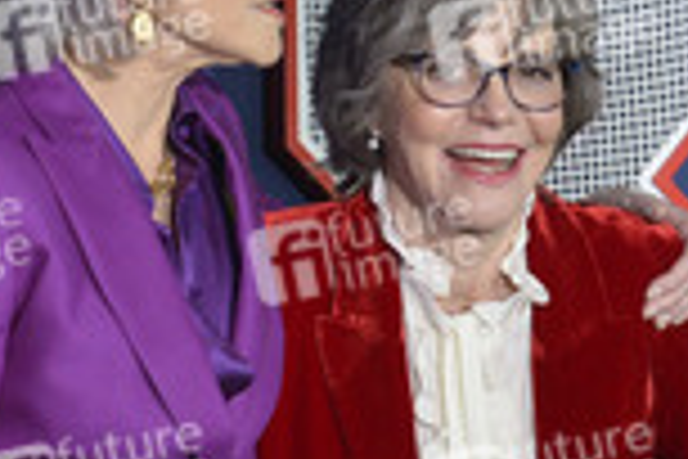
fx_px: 4605
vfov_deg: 5.7
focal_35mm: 241
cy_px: 364
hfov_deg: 8.5
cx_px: -27
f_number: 6.3
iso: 2000
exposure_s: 1/320
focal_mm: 82
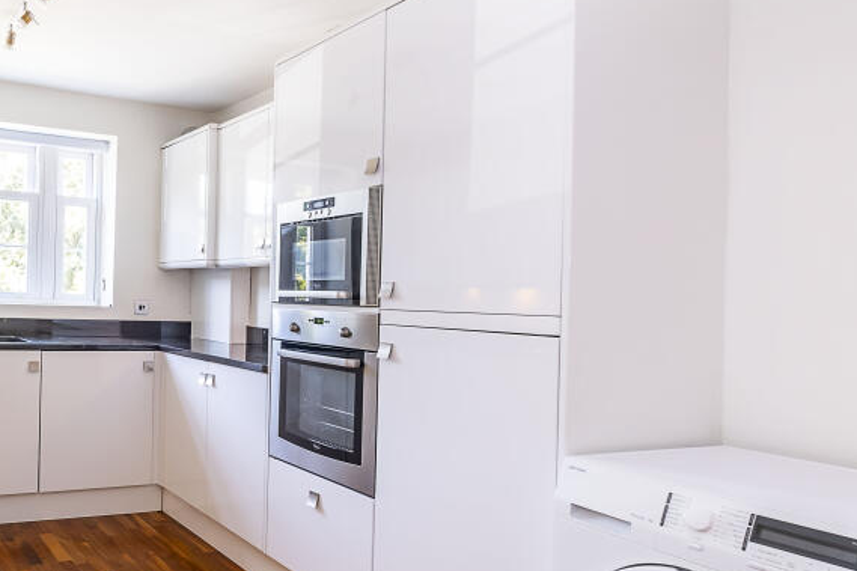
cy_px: 349
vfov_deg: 47.6
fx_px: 643
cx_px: 155
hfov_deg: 61.1
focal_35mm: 27
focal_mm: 10
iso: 320
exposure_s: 1/13
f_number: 5.6
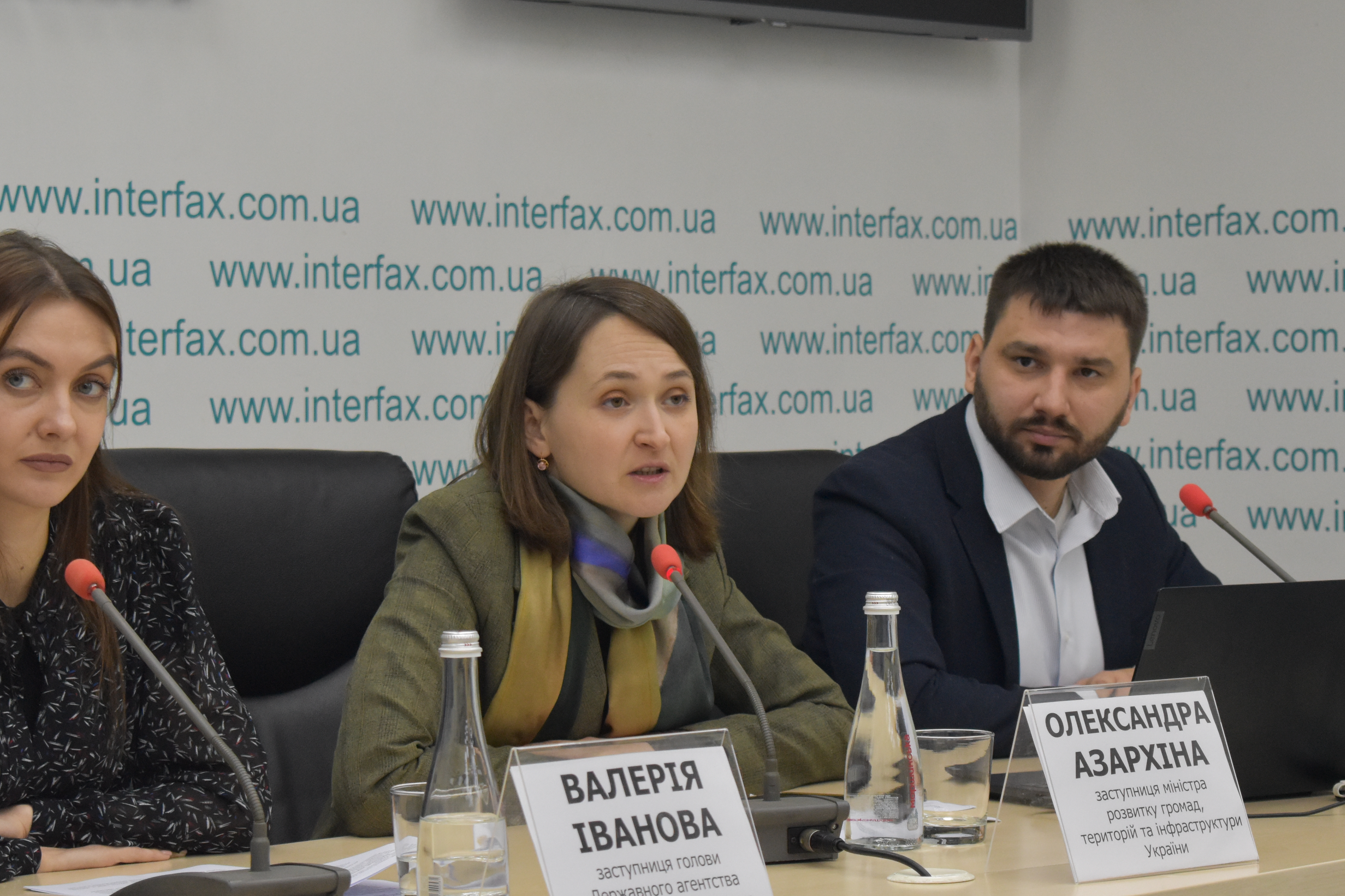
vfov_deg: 12.4
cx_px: 662
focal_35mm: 111
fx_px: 4134
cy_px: 418
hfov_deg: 18.5
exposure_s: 1/250
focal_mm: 55
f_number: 5.6
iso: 1800
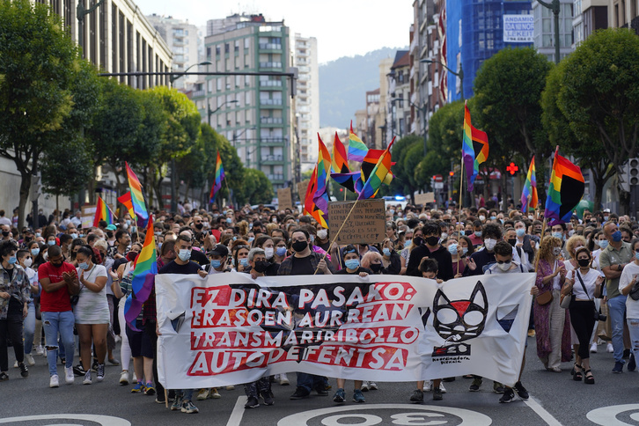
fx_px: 1864
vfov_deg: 13.0
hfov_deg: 19.5
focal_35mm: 105
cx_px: 320
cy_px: 213
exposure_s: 1/400
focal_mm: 105
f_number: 4
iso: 125
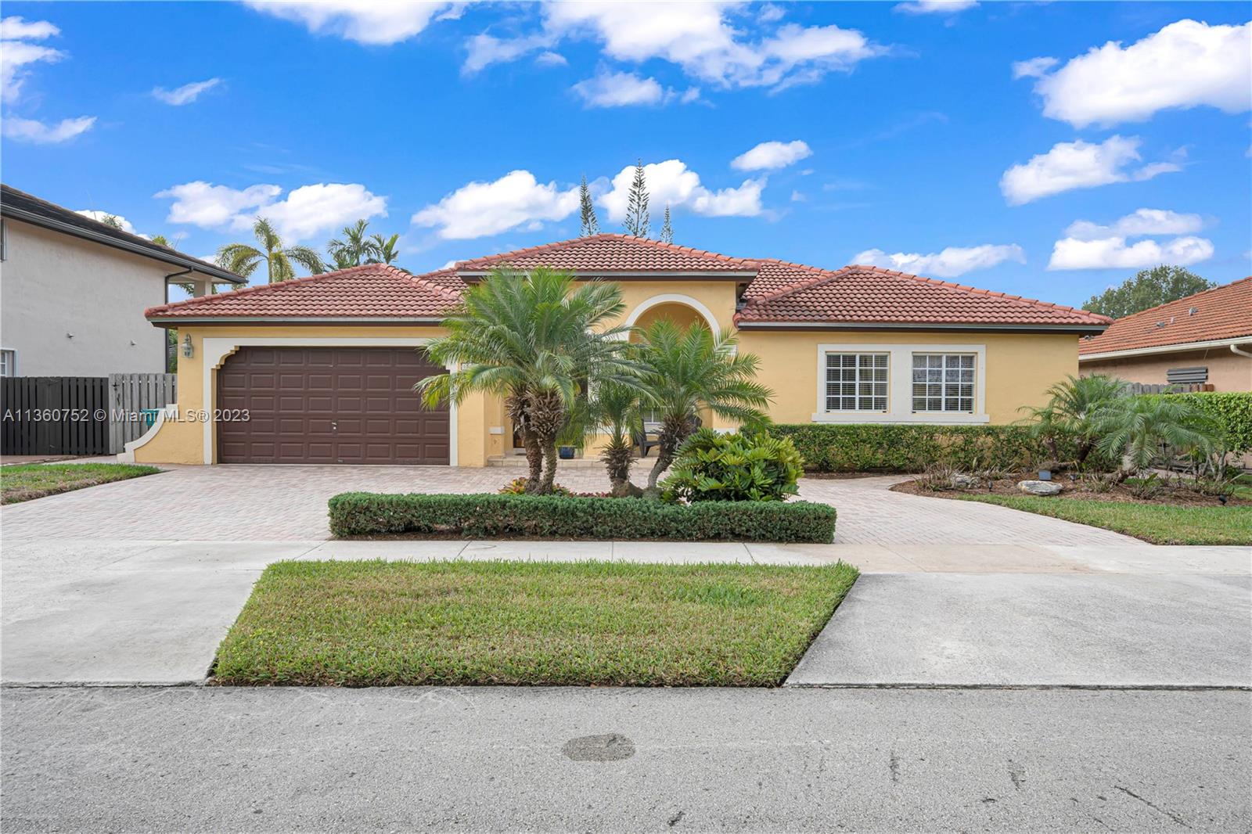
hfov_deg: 73.8
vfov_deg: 53.1
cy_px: 417
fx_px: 834
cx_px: 626
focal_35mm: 24
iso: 50
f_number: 11
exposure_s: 1/30
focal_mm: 24
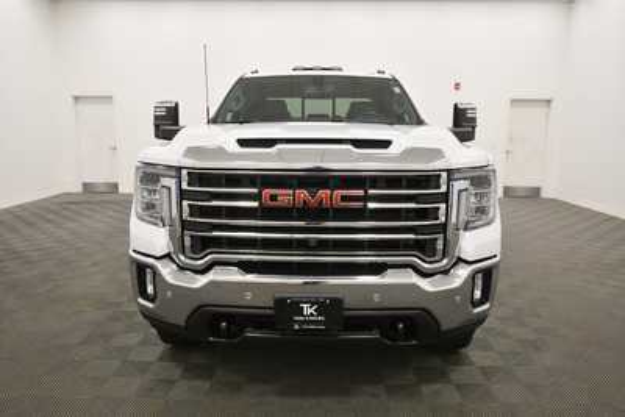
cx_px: 312
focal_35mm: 27
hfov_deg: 67.4
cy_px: 208
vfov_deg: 48.0
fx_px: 469
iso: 800
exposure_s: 1/160
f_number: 5.6
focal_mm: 18
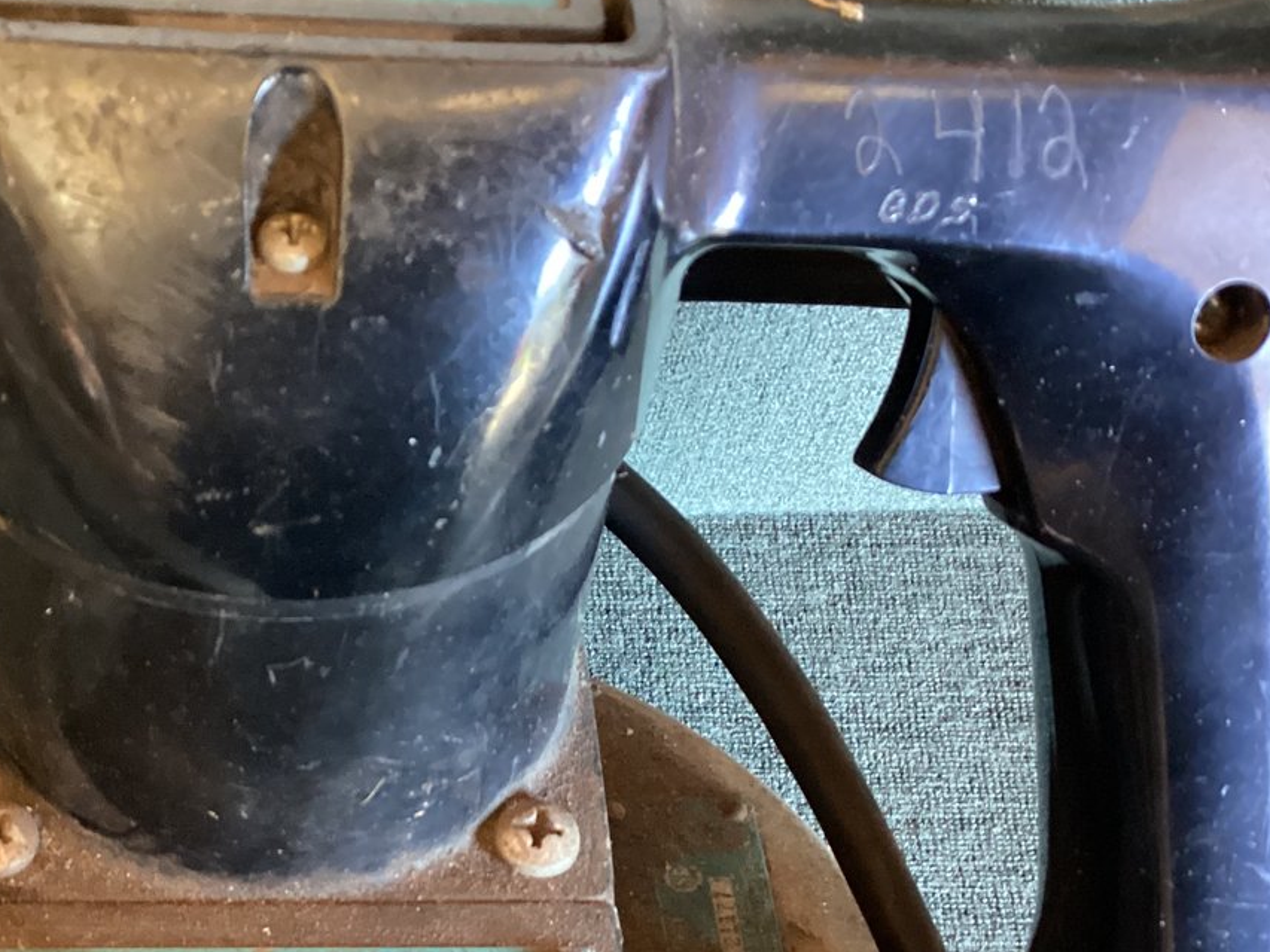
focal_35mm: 55
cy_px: 798
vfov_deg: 26.0
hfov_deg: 34.4
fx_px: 2018
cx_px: 374
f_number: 2.4
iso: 500
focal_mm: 3.3
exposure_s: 1/30
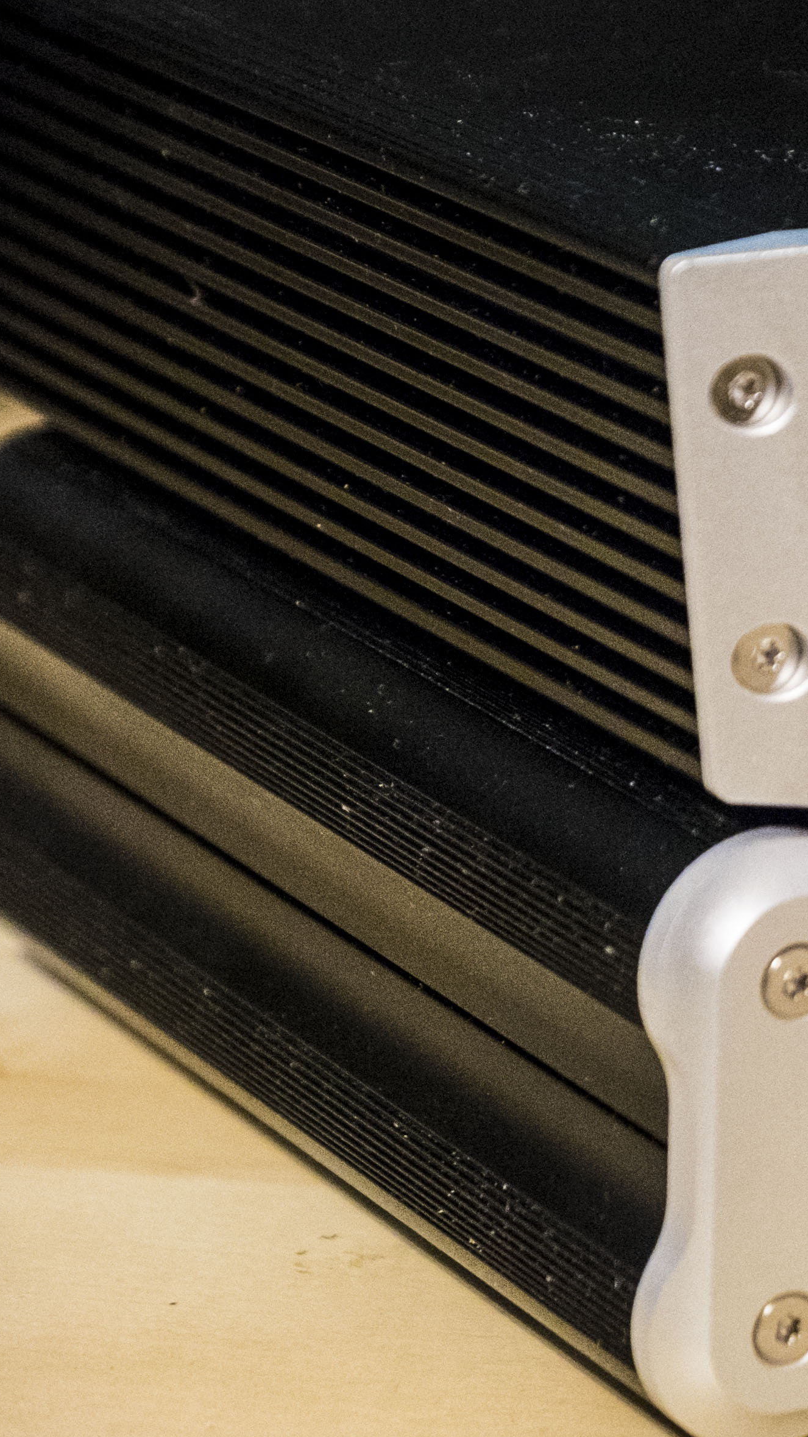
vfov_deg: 13.4
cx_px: 1434
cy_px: 597
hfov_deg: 7.3
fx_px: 6132
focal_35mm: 161
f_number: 4.7
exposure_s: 1/20
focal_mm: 49.4
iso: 3200
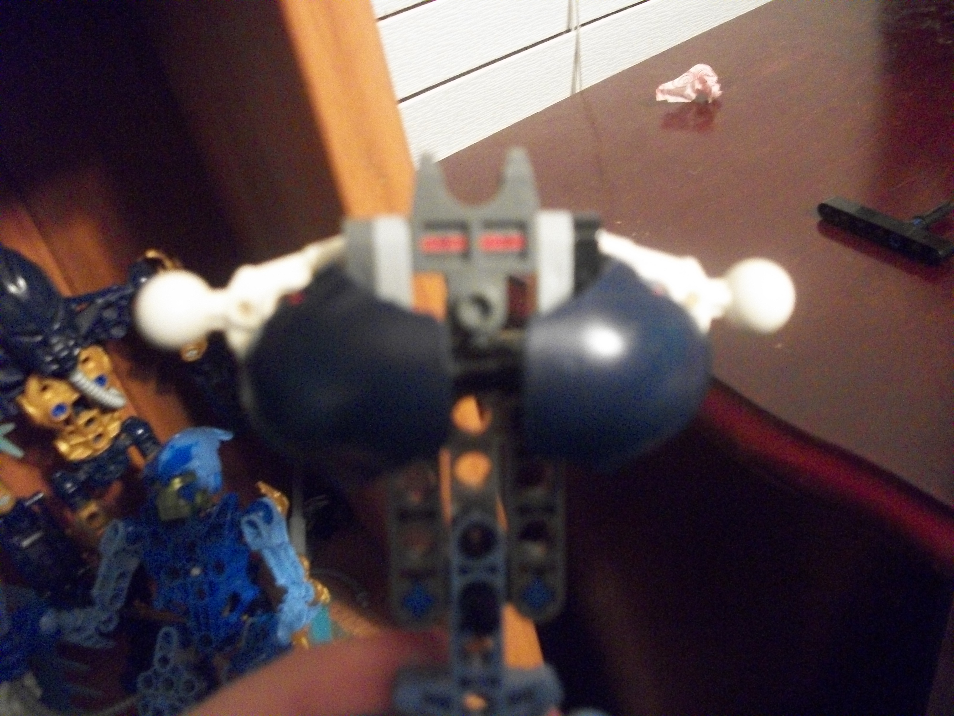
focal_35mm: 32
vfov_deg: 44.2
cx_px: 477
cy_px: 358
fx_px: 882
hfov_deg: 56.8
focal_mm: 5.7
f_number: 2.9
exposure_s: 1/10
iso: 640
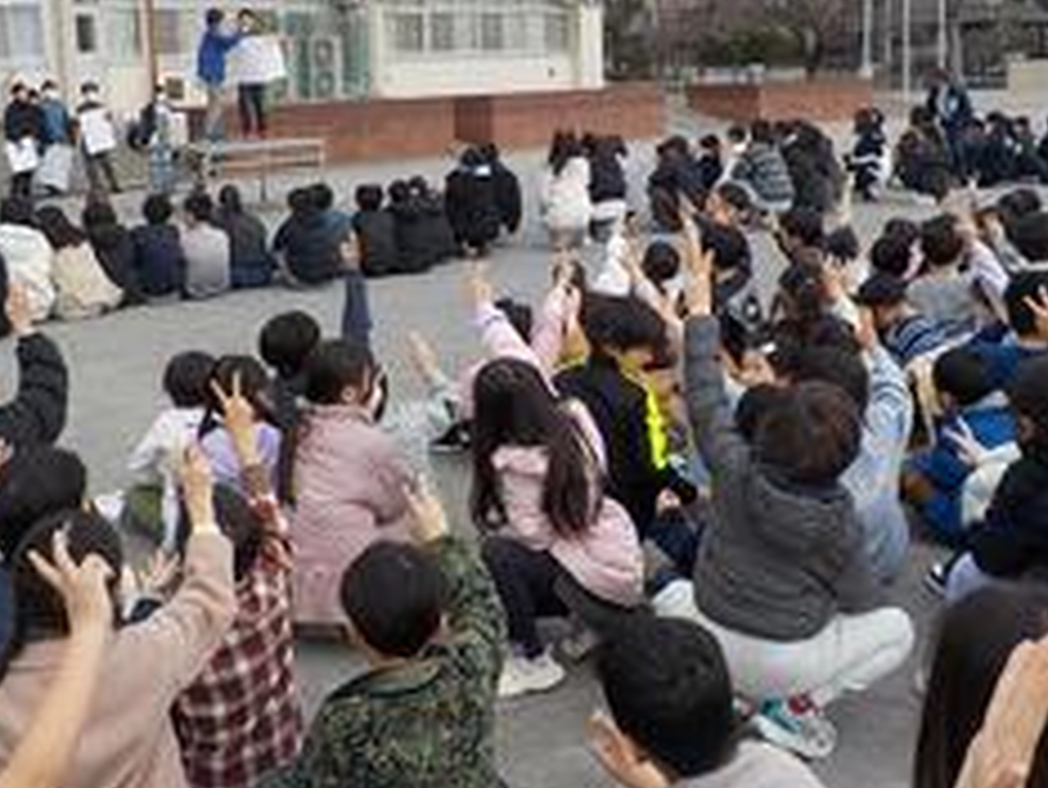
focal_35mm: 45
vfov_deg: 32.1
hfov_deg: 42.1
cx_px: 508
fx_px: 1363
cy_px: 299
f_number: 3.3
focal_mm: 4.1
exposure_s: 1/400
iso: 125
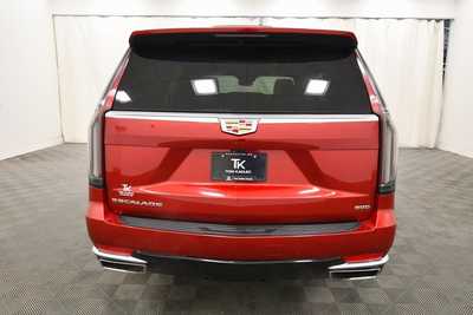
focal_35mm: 27
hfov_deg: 67.4
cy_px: 158
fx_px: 355
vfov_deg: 48.0
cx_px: 236
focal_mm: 18
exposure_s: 1/125
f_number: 5.3
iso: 1250
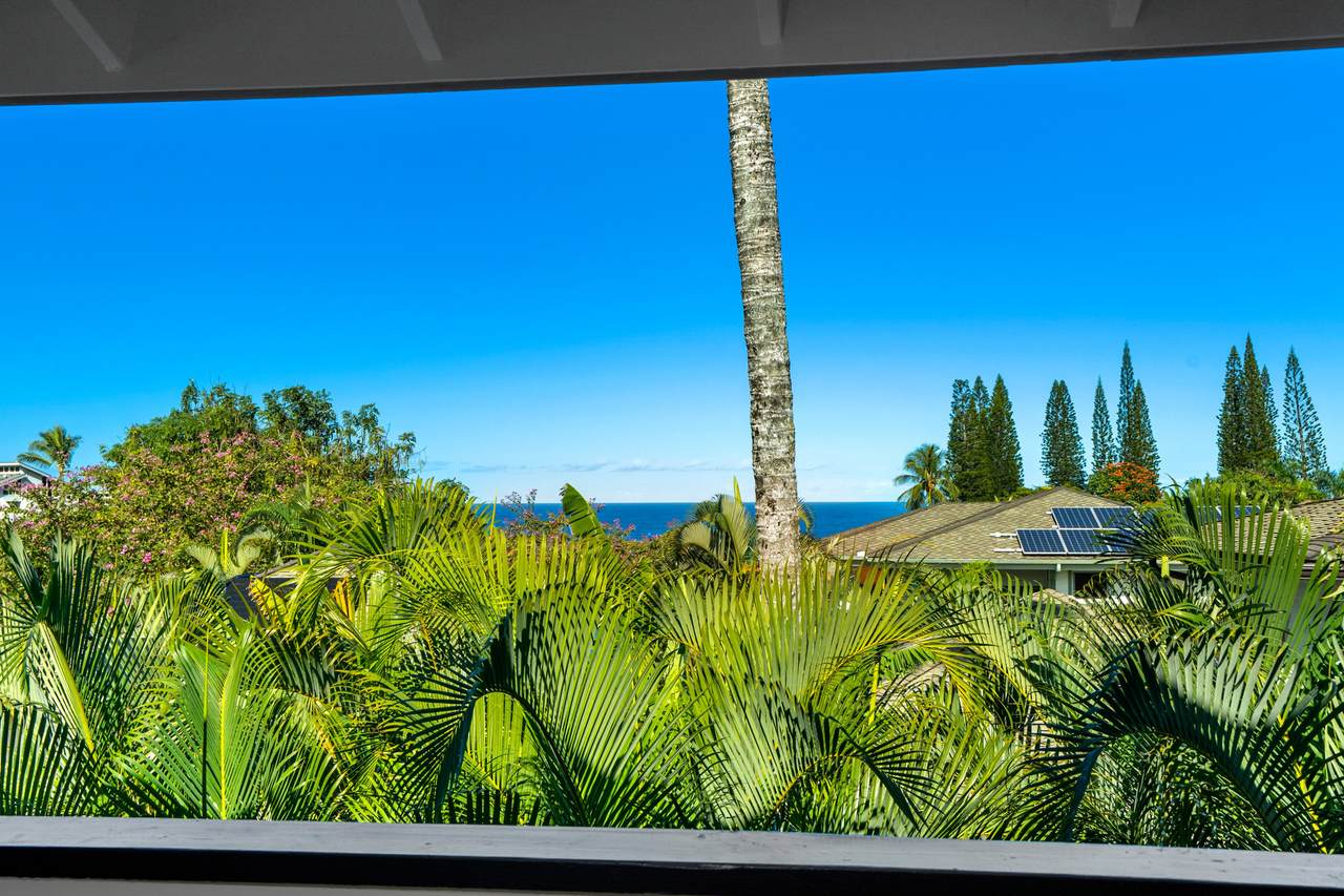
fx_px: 1306
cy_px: 448
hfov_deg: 54.4
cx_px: 672
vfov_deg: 37.8
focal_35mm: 35
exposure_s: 1/250
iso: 500
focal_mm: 35
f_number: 10
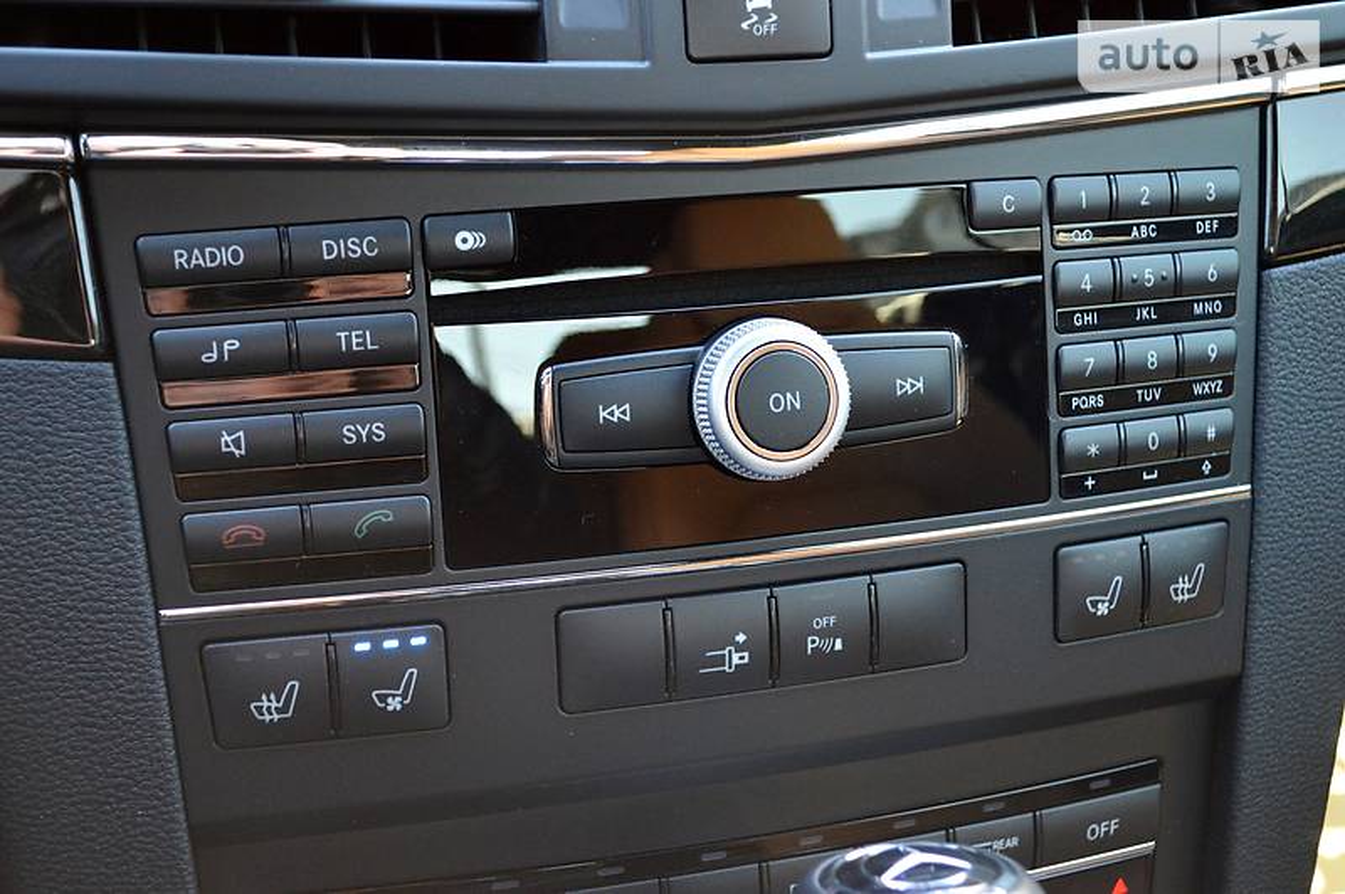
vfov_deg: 23.7
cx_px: 672
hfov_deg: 35.1
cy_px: 447
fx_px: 2128
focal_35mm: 57
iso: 1400
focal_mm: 38
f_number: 5
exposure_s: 1/60
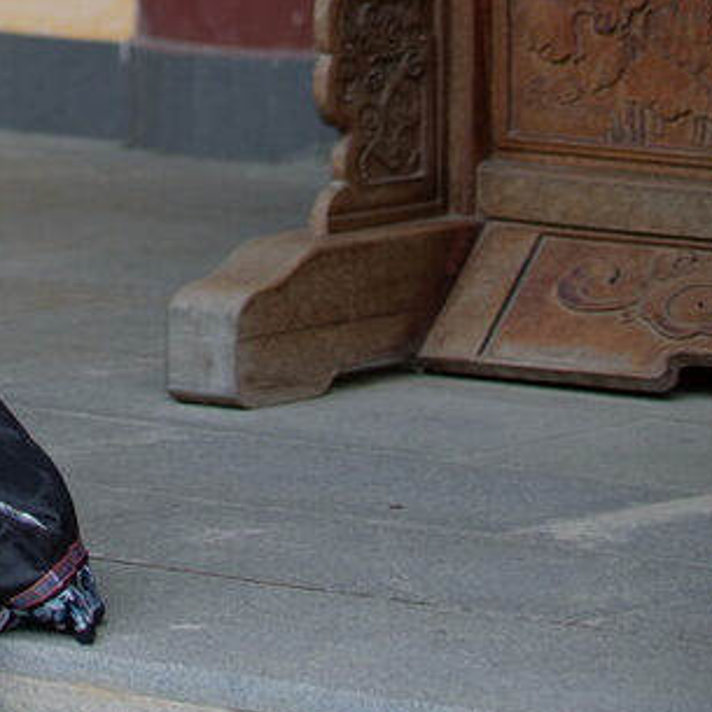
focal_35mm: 325
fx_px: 7563
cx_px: -495
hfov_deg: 5.3
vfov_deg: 5.2
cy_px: -984
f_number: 2.8
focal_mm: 75
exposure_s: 1/640
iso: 160
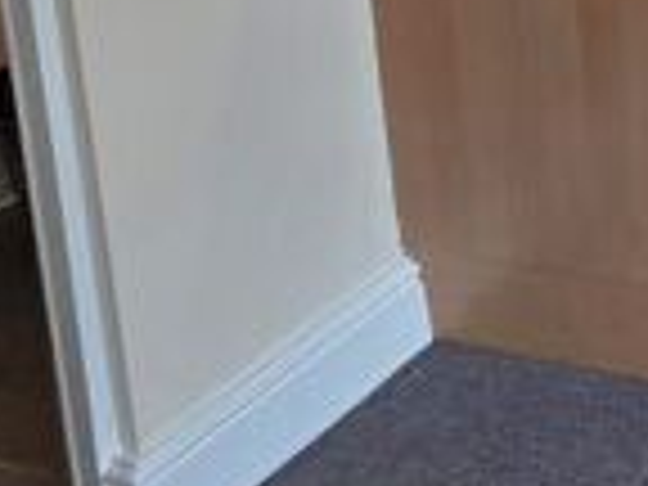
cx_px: 1395
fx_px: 1179
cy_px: -547
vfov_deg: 16.3
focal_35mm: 63
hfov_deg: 17.4
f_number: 1.9
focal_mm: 2.2
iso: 100
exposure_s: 1/100
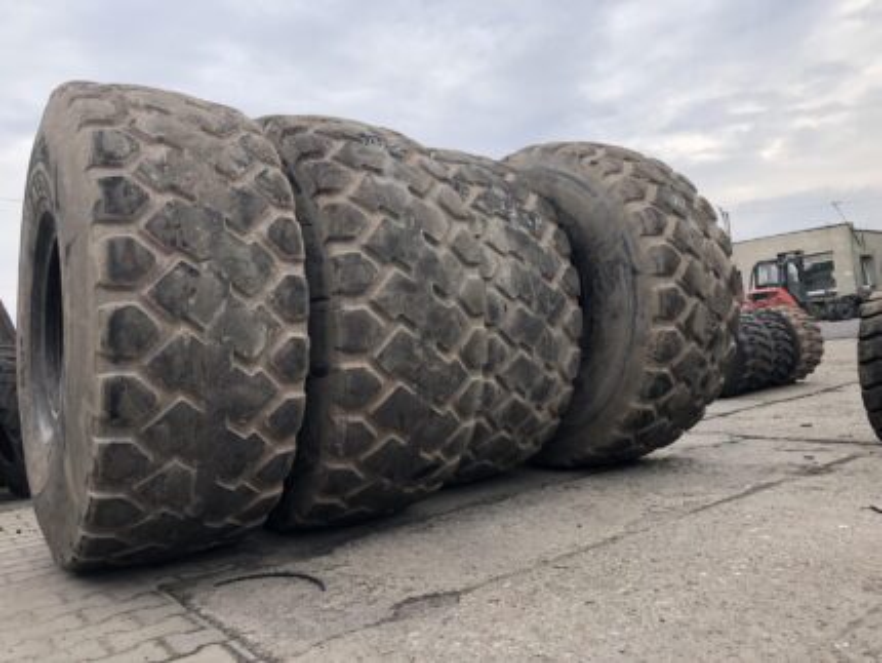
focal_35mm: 28
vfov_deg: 49.8
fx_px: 714
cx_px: 441
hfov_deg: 63.4
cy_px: 332
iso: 20
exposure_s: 1/340
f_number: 1.8
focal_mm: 3.99
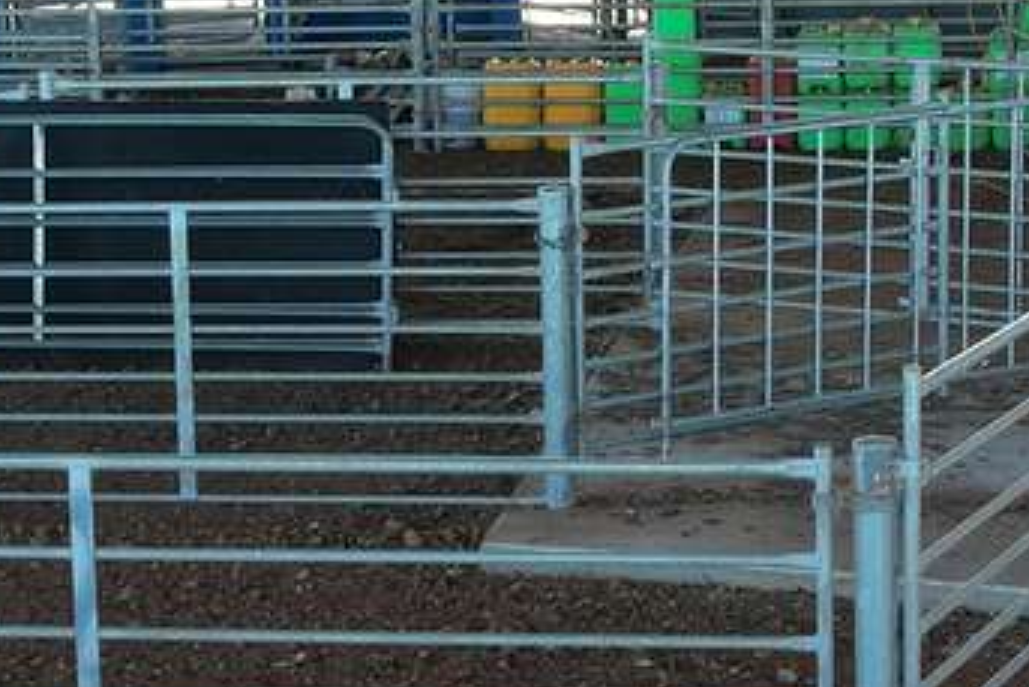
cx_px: 342
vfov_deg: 11.1
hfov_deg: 16.6
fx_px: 3517
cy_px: 201
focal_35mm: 123
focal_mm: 8.38
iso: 100
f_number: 2.8
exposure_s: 1/160
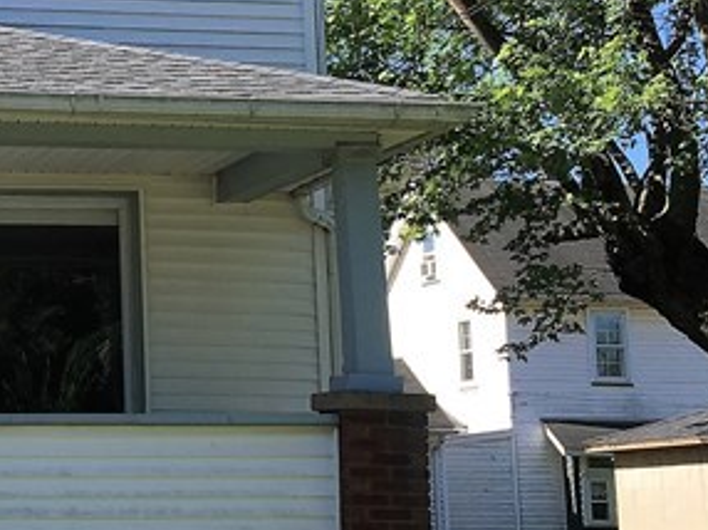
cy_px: 134
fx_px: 2125
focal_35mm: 104
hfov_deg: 17.8
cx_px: -186
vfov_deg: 14.2
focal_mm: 4.15
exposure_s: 1/884
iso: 25
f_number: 2.2
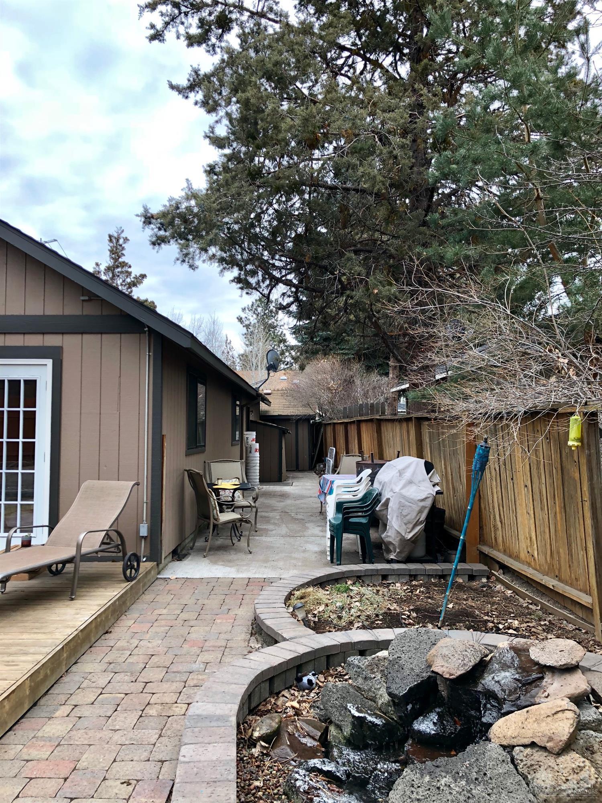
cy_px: 402
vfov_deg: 63.4
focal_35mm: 28
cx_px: 301
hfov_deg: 49.7
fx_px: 649
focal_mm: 4
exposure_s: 1/166
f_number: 1.8
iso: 20
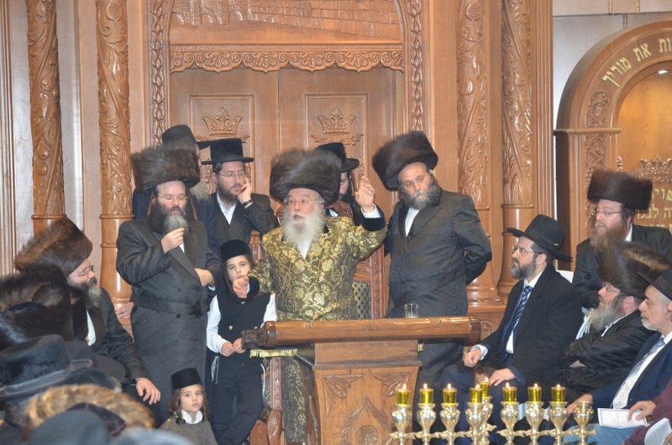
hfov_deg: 21.0
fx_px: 1816
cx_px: 336
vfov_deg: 14.0
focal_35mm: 98
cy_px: 222
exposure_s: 1/60
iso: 800
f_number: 4.5
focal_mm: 65
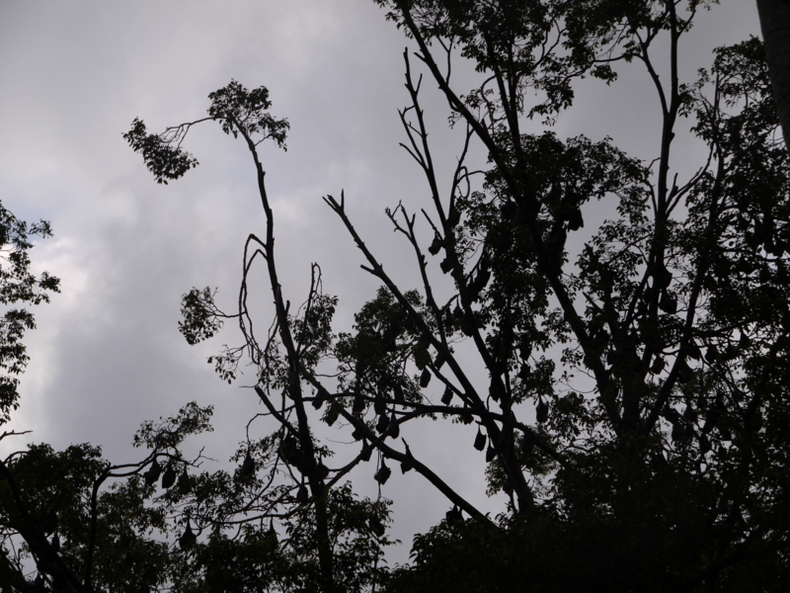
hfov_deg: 21.8
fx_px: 2054
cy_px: 296
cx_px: 395
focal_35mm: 90
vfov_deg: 16.4
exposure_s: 1/320
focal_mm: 45
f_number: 6.3
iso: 100
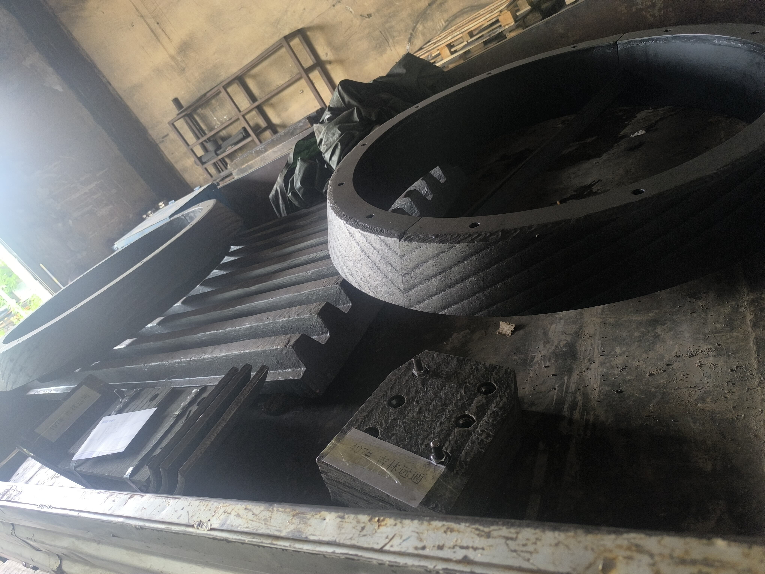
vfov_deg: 58.9
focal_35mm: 23
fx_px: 508
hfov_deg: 73.9
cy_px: 287
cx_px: 382
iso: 800
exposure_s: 1/99.9
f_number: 1.65
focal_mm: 6.14
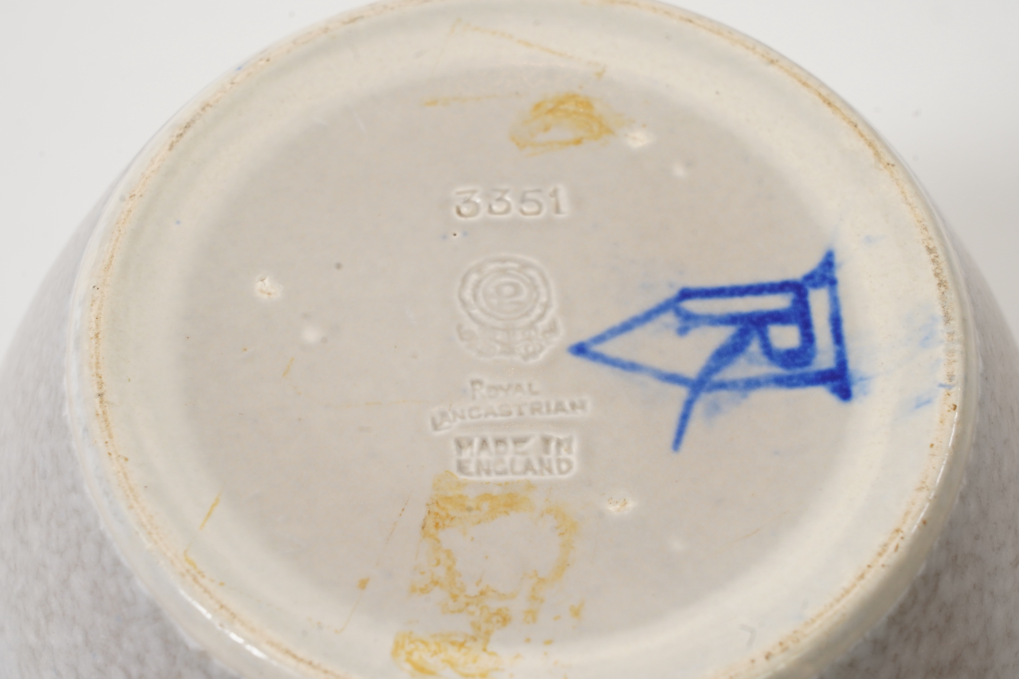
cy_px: 340
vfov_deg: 13.0
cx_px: 510
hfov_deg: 19.5
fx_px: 2972
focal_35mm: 105
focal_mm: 105
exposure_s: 1/125
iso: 1250
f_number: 13
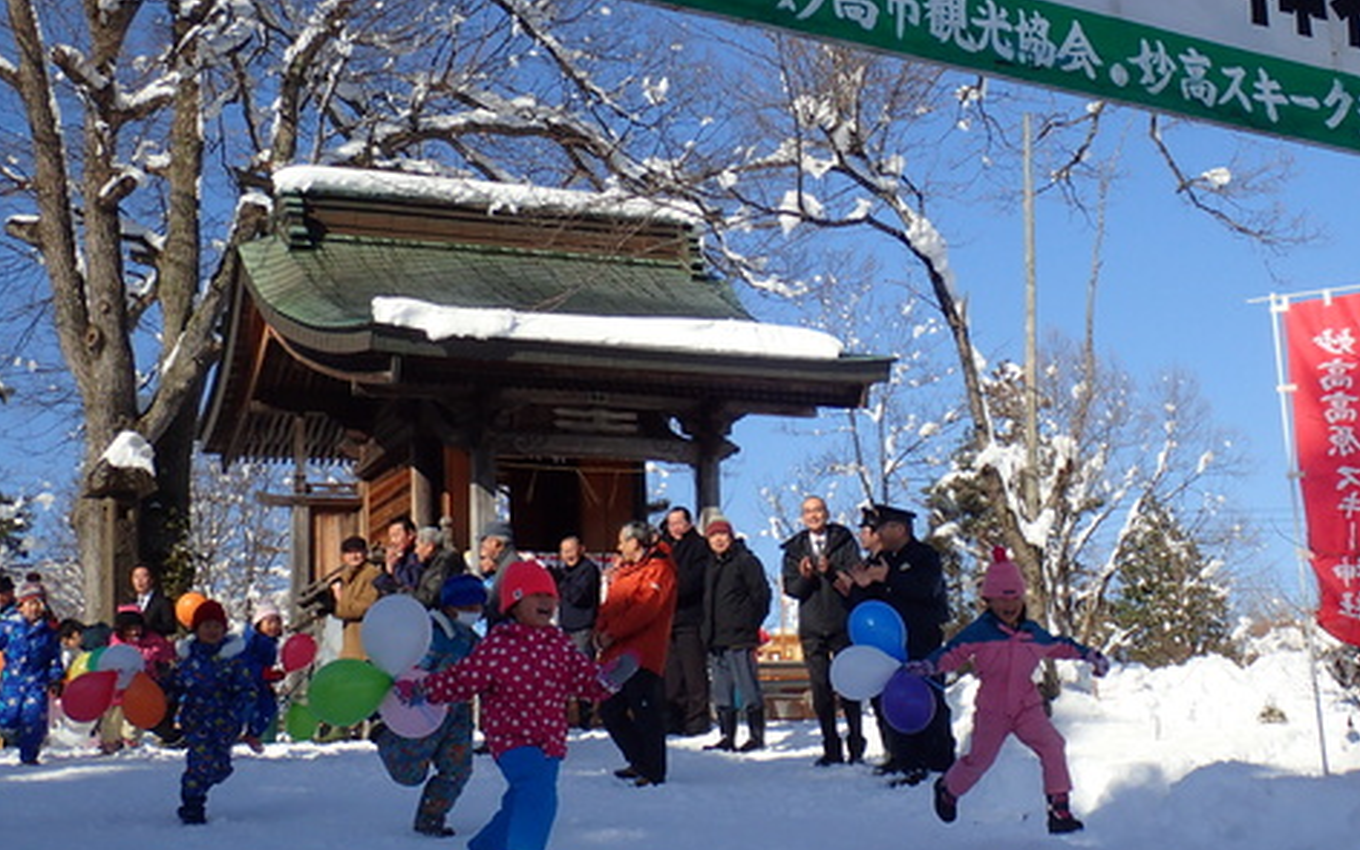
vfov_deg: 22.3
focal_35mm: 58
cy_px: 317
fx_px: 2150
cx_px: 844
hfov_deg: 34.9
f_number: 4
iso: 200
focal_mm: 7.86
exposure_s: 1/2000
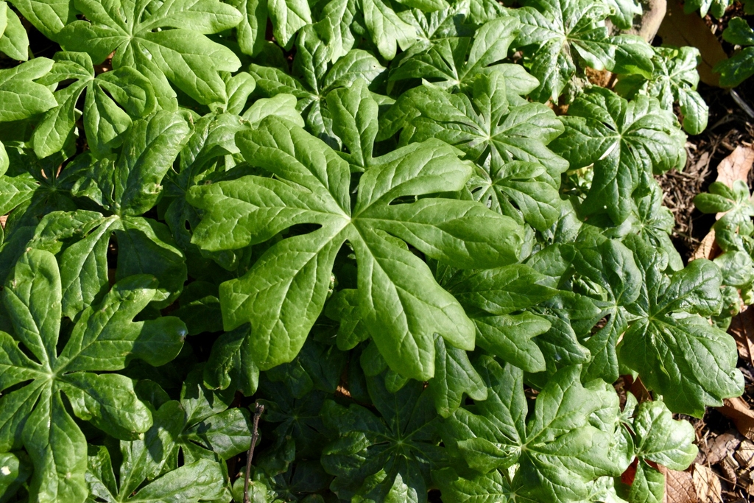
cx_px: 377
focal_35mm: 32
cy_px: 252
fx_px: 660
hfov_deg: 59.5
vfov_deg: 41.7
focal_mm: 21
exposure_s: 1/1250
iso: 1100
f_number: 6.3
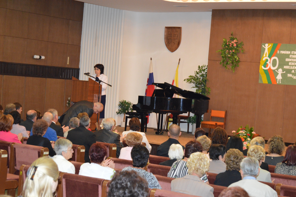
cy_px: 98
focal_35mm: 82
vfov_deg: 16.5
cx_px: 148
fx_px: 678
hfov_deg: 24.6
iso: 2500
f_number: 5.6
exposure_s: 1/60
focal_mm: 55
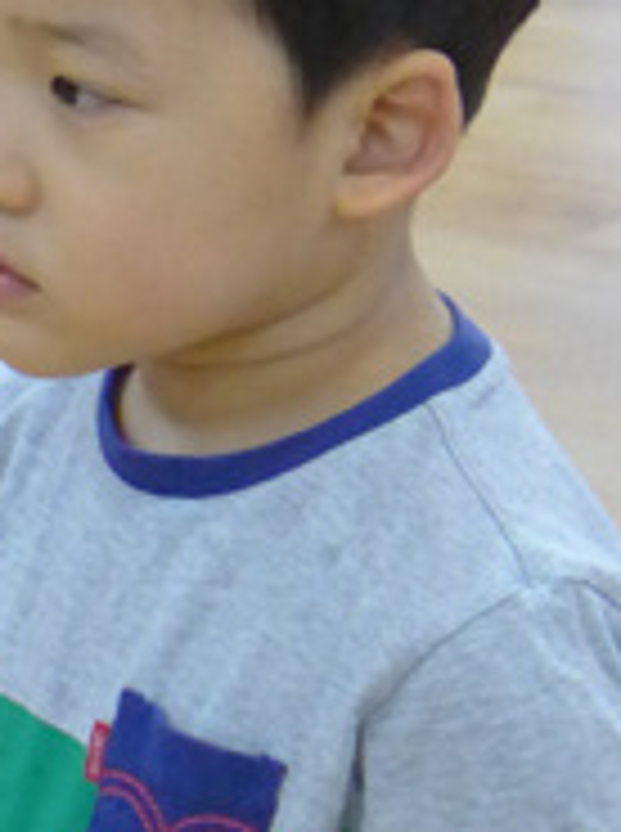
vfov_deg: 5.1
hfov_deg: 3.8
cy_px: 468
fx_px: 9361
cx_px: 140
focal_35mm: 390
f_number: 2.3
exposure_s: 1/200
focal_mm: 17.7
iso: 800
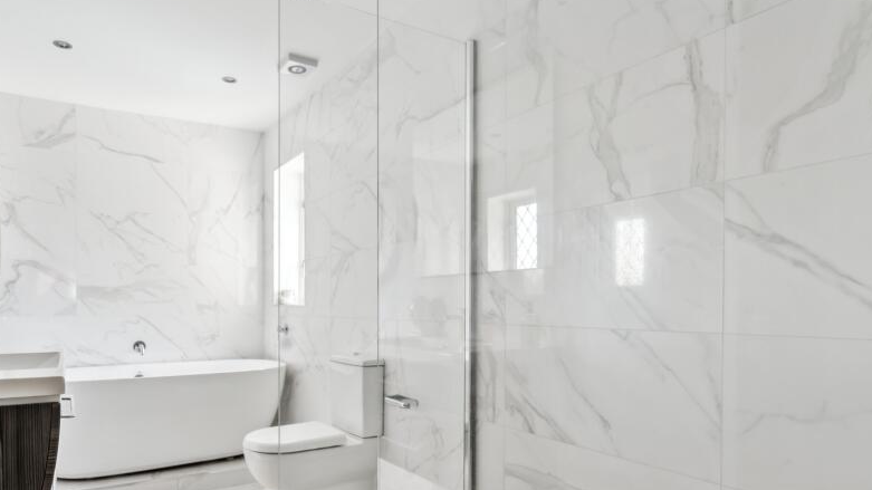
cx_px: 367
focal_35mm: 22
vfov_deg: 50.5
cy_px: 329
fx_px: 509
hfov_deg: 80.6
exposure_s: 1/15
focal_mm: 16
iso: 640
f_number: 8
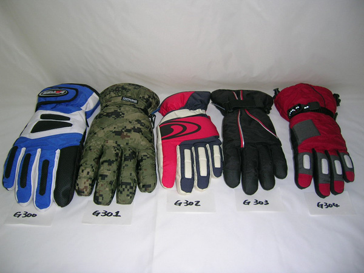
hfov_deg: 52.6
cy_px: 136
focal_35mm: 35
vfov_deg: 40.7
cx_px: 182
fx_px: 368
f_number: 2.8
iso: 50
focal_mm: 5.4
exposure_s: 1/60.1
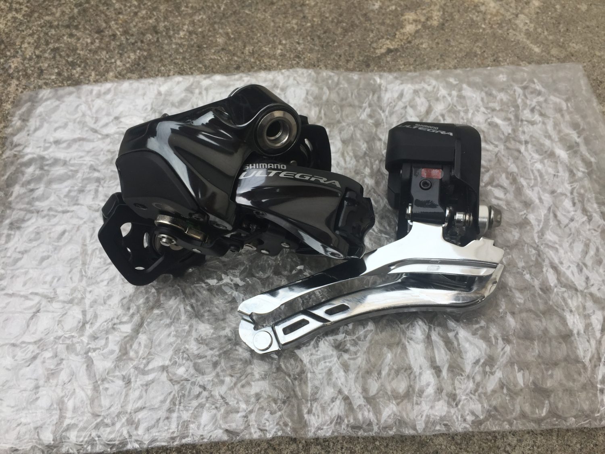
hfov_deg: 61.7
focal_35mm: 29
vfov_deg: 48.2
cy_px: 227
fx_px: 507
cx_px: 302
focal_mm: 4.15
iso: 32
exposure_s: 1/706
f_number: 2.2
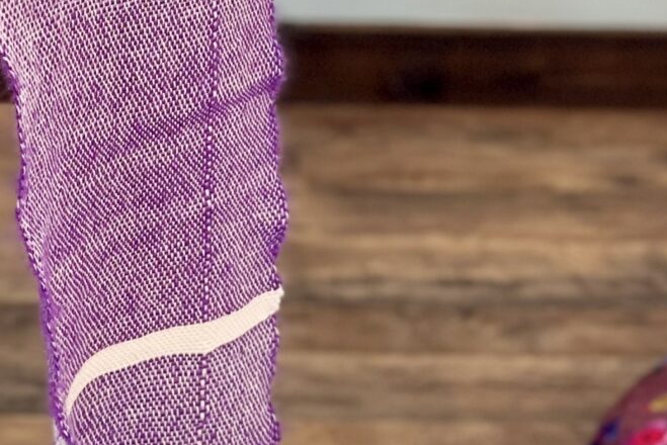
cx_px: 32
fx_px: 1946
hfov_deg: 19.0
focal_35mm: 105
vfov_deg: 12.3
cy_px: -263
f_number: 1.5
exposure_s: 1/120
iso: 100
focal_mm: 5.7
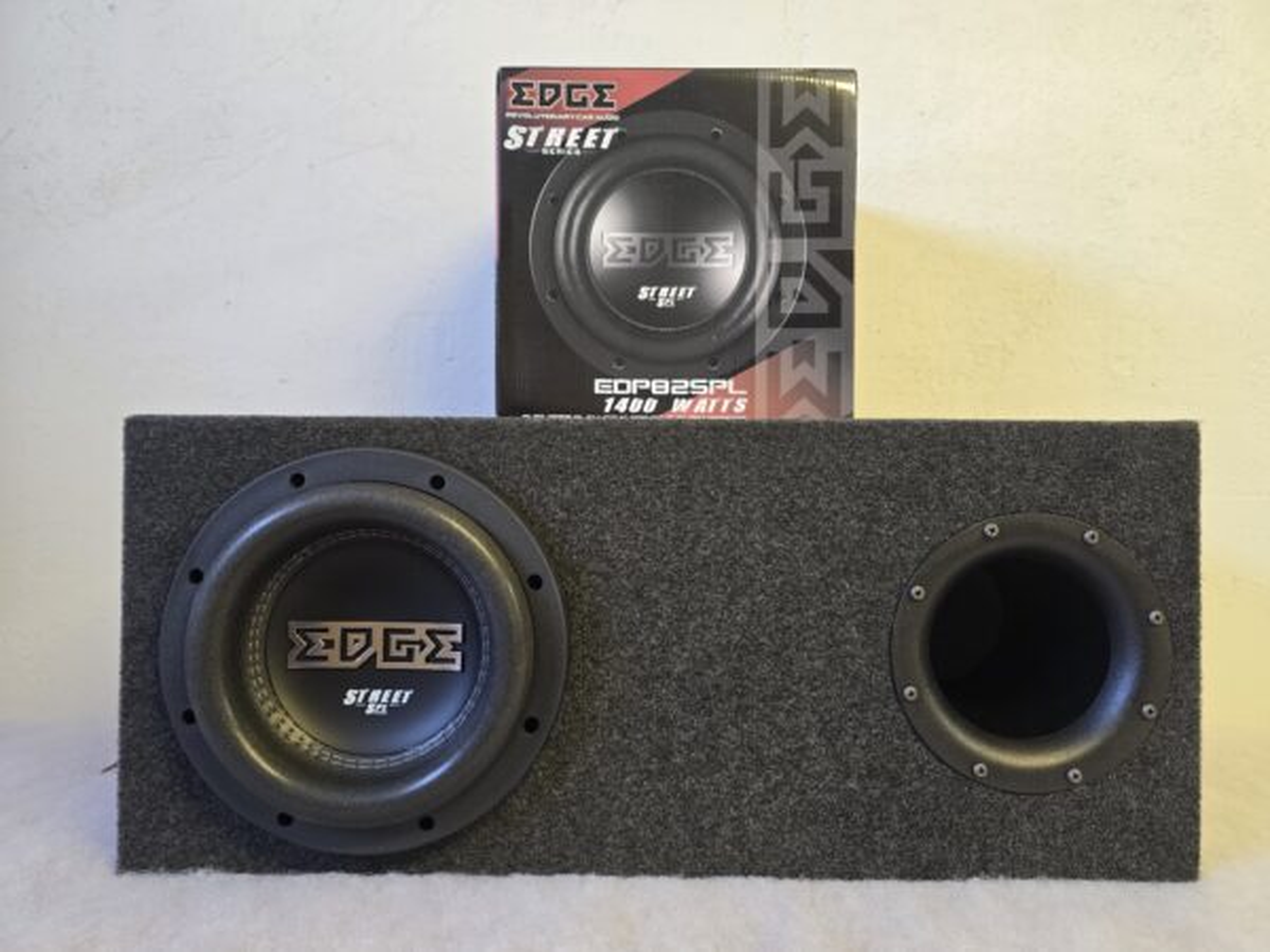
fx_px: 844
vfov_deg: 58.9
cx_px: 635
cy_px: 476
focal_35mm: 23
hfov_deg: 73.9
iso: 320
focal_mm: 6.3
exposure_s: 1/100
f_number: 1.7
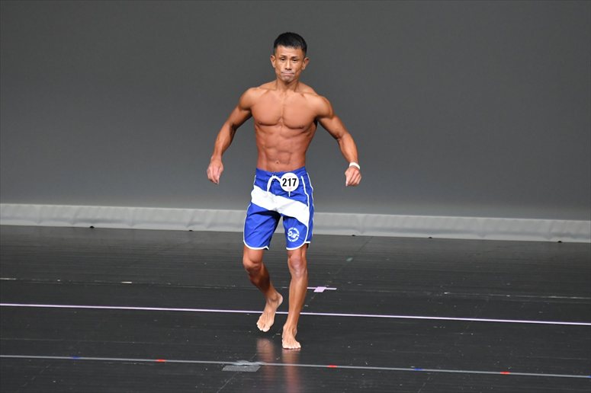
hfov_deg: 6.0
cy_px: 196
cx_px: 296
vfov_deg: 4.0
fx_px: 5661
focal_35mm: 345
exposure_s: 1/400
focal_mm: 230
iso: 5000
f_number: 5.6
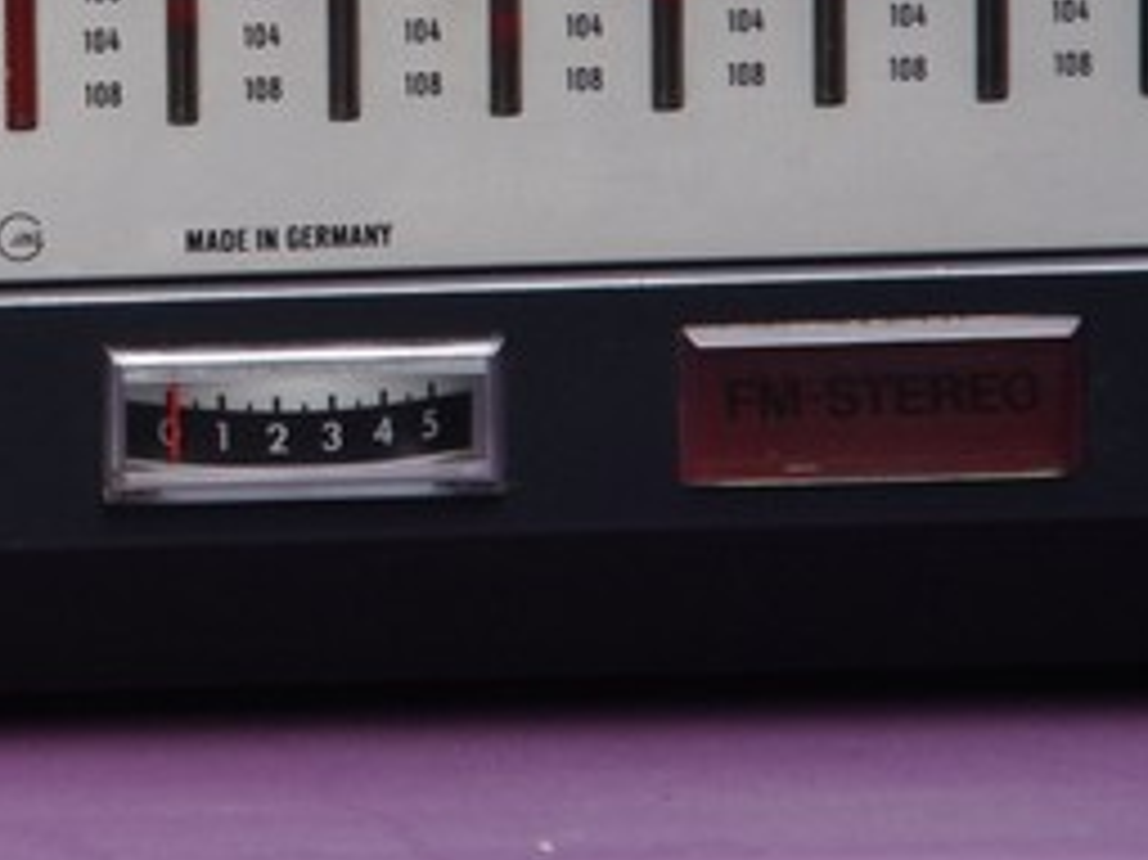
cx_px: -122
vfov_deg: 2.5
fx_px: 19922
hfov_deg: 3.3
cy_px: -227
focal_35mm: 601
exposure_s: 1/320
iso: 800
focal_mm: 133
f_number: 7.1
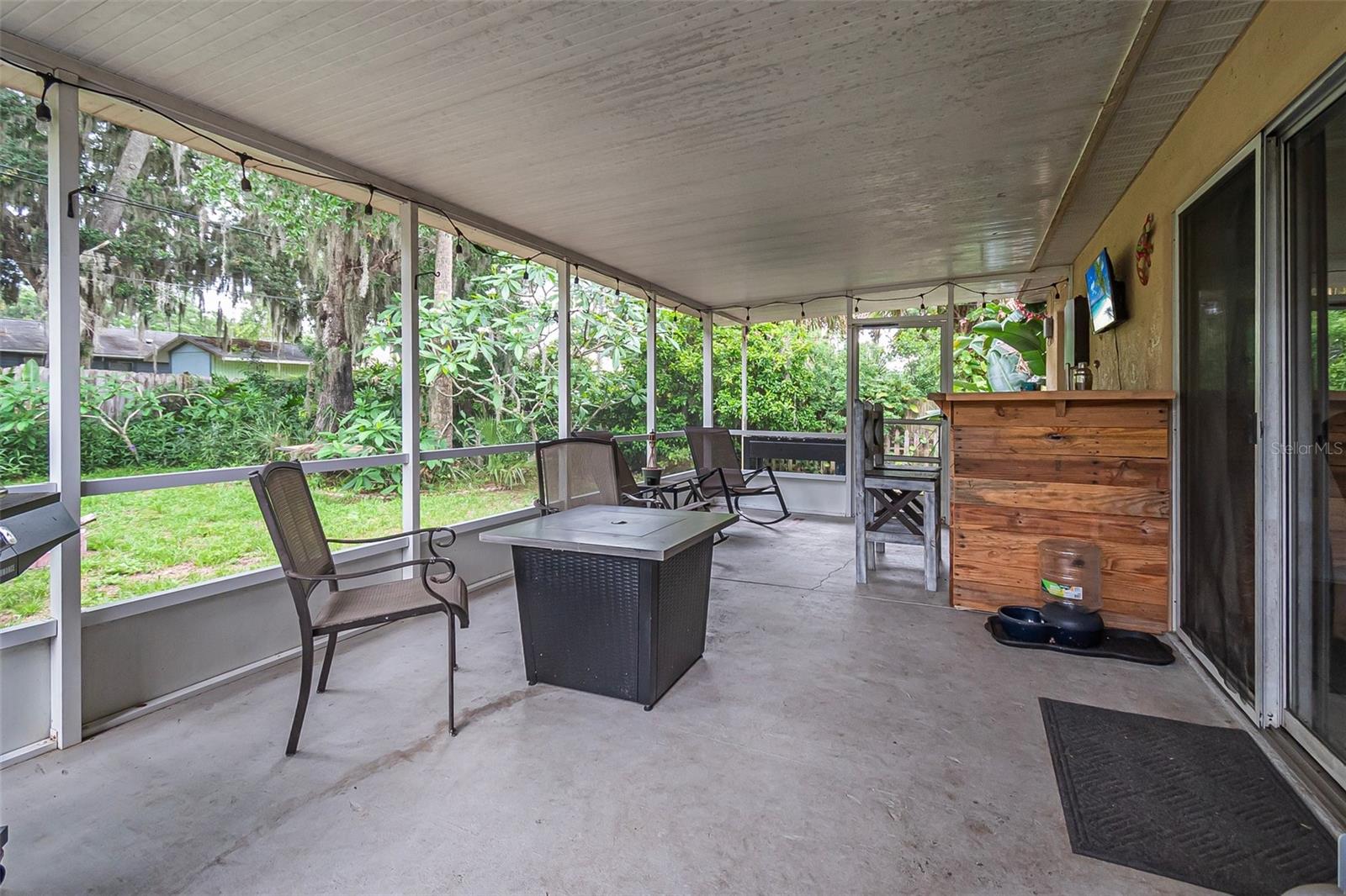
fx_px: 561
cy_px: 448
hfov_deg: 100.4
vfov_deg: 77.3
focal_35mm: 15
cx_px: 673
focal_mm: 10
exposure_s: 1/125
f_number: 4.5
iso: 560
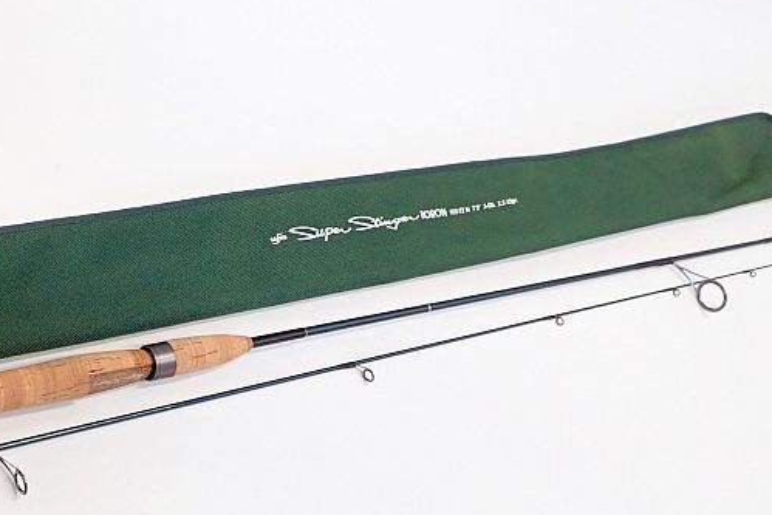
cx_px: 201
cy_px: 269
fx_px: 1072
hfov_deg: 38.6
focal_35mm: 50
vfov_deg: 27.0
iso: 800
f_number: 3.2
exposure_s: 1/60
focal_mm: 5.5
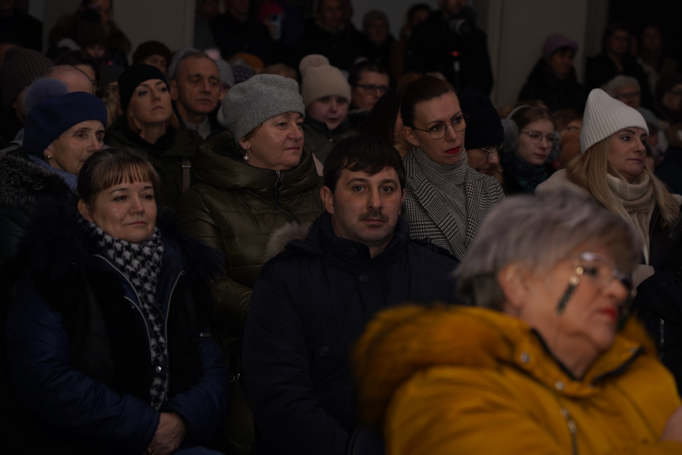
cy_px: 228
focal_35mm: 105
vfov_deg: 13.0
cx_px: 341
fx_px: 1989
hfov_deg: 19.5
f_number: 5
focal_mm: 105
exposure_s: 1/100
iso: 1000
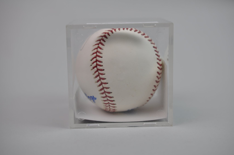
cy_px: 78
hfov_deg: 33.4
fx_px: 390
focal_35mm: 60
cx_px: 117
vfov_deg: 22.6
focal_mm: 40
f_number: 4
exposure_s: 1/60
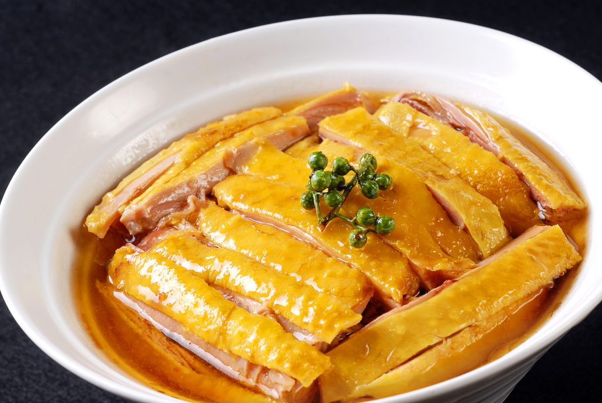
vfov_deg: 13.3
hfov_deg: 19.8
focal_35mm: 103
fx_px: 1724
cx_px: 305
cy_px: 210
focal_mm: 60
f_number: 13
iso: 100
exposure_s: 1/160
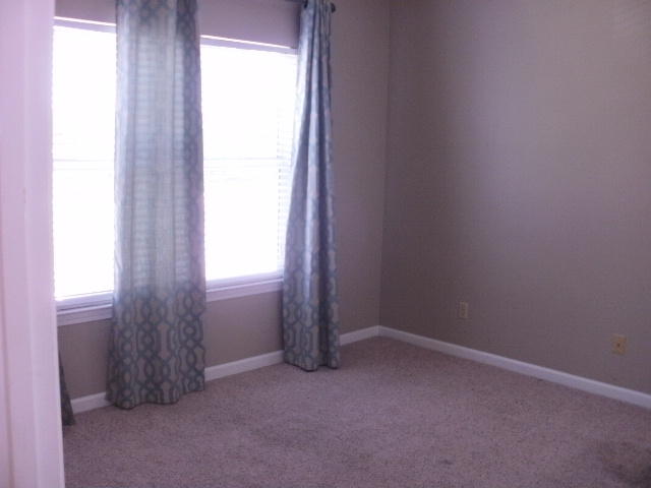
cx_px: 326
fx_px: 677
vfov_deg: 39.7
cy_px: 244
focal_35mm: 36
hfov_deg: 51.4
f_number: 3.5
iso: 125
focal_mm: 6.3
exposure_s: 1/30
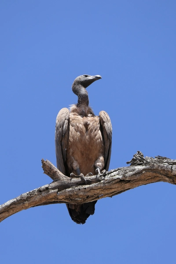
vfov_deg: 6.7
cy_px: 132
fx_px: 2251
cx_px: 88
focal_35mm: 307
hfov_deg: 4.5
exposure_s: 1/640
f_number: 4.5
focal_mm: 112.3
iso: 125
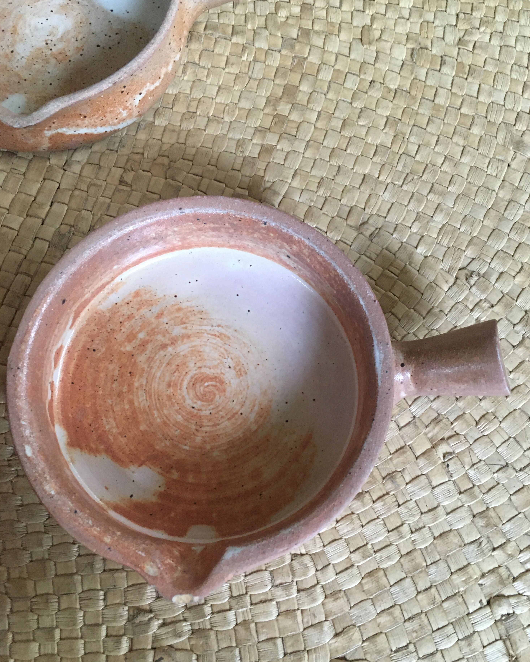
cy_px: 354
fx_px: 608
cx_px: 264
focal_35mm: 31
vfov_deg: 57.1
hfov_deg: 47.1
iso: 200
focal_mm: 4.15
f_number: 2.2
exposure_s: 1/25
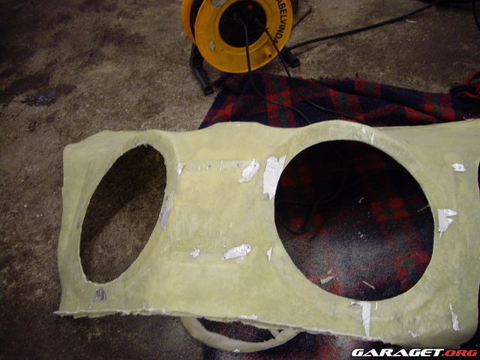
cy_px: 180
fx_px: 527
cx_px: 240
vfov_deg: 37.7
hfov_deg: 49.0
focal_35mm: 38
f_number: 2.7
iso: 200
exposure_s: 1/40
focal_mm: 6.2
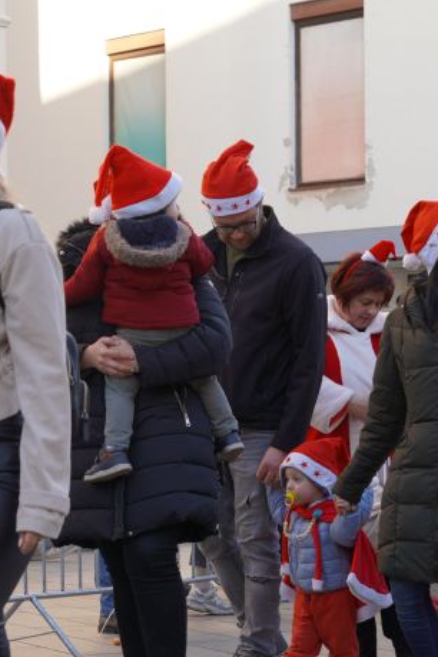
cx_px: -4
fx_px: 1767
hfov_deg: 13.9
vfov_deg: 21.1
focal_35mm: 97
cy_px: 328
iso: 160
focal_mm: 29.9
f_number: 4
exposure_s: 1/200
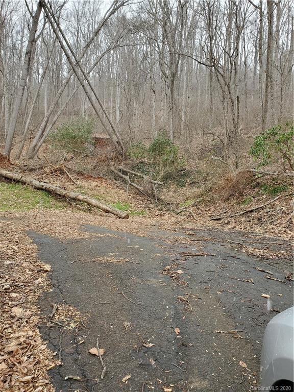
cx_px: 147
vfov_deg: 67.3
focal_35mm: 26
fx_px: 294
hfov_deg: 53.1
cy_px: 196
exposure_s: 1/120
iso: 125
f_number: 2.4
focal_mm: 4.3
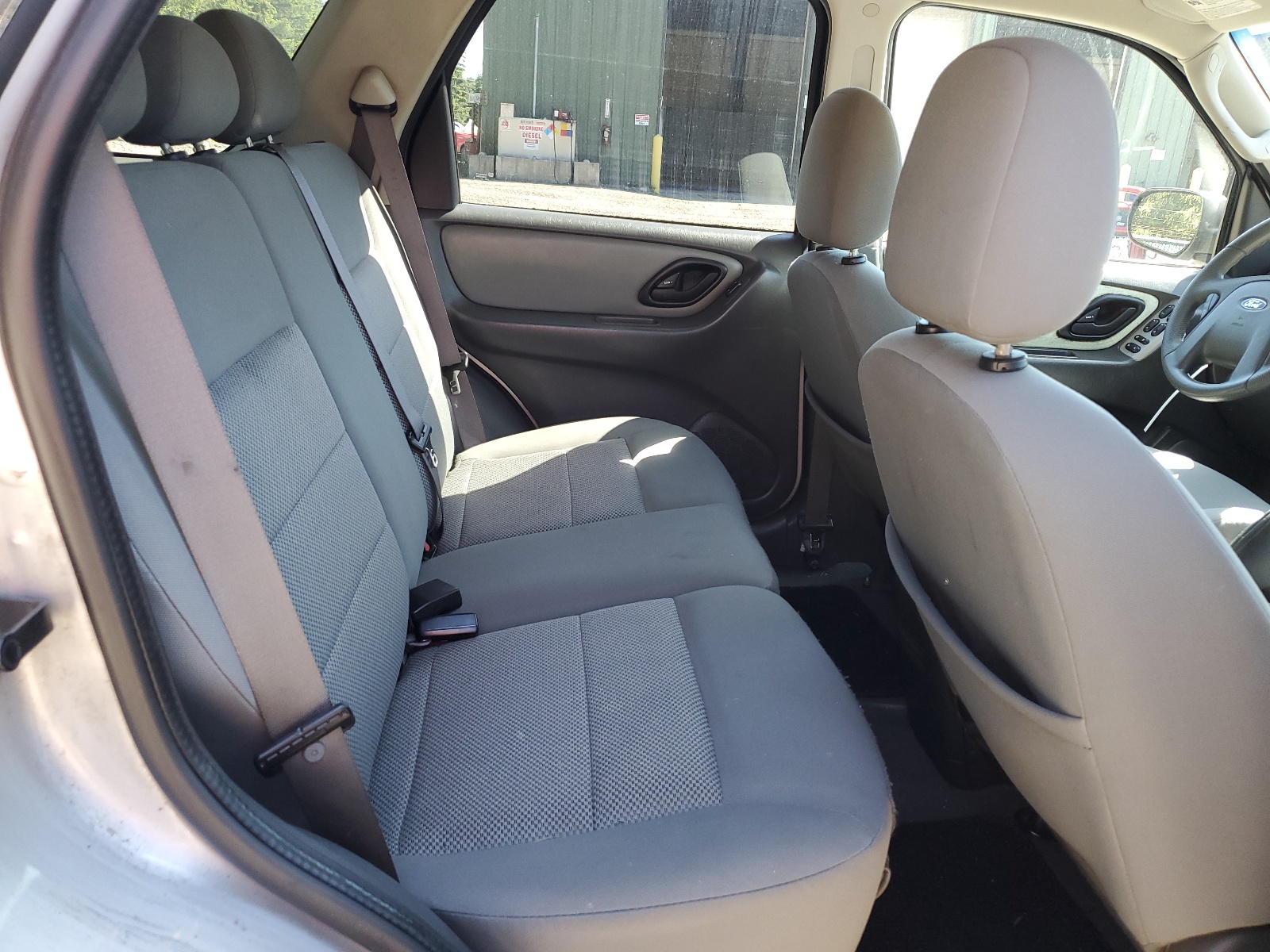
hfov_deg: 67.3
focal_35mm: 26
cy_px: 476
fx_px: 954
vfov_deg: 53.1
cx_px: 635
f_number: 1.5
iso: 75
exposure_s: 1/120
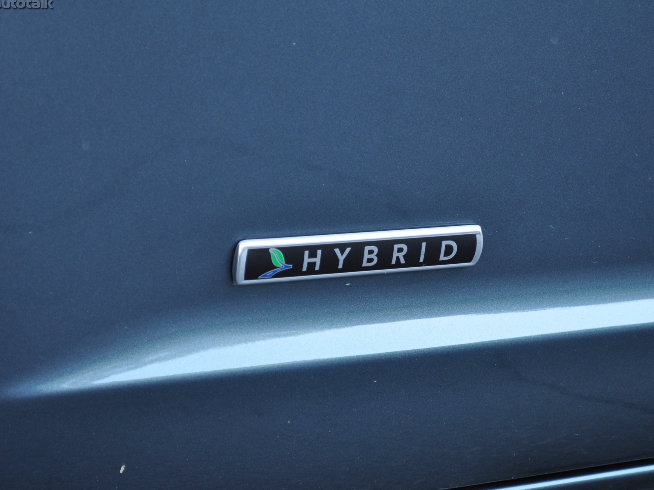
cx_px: 360
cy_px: 244
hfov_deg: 21.6
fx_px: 1711
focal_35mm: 91
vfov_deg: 16.3
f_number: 5.6
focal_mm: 55
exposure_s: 1/80
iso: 400
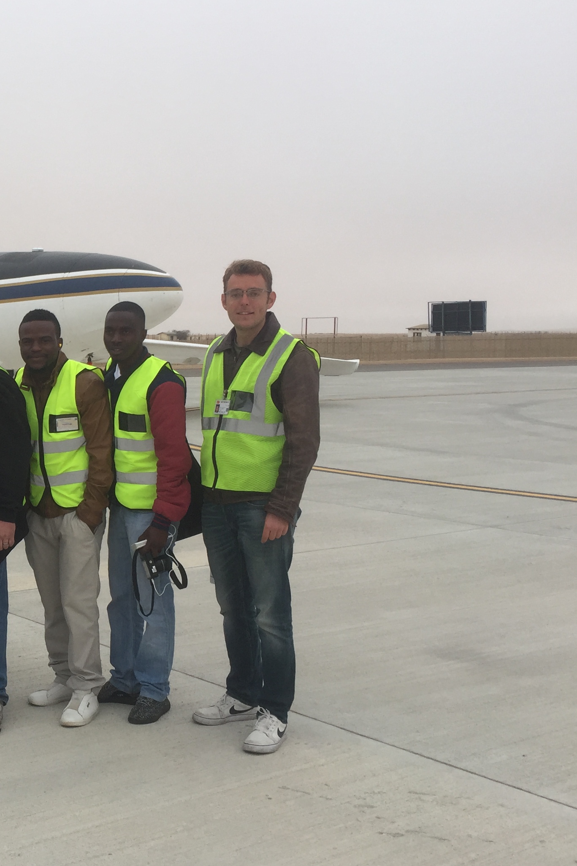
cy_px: 436
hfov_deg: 25.6
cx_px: -88
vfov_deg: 41.1
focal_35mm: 48
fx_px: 1154
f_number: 2.2
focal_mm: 4.15
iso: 32
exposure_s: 1/549
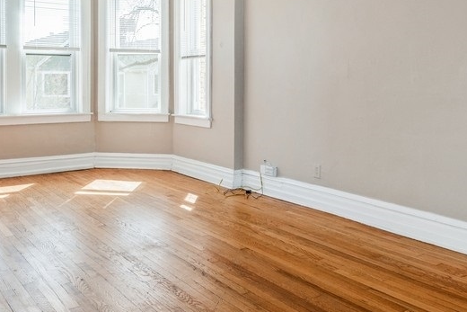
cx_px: 215
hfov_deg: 50.6
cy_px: 105
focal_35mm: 38
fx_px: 493
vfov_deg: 34.8
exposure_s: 1/125
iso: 400
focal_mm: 22
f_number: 8
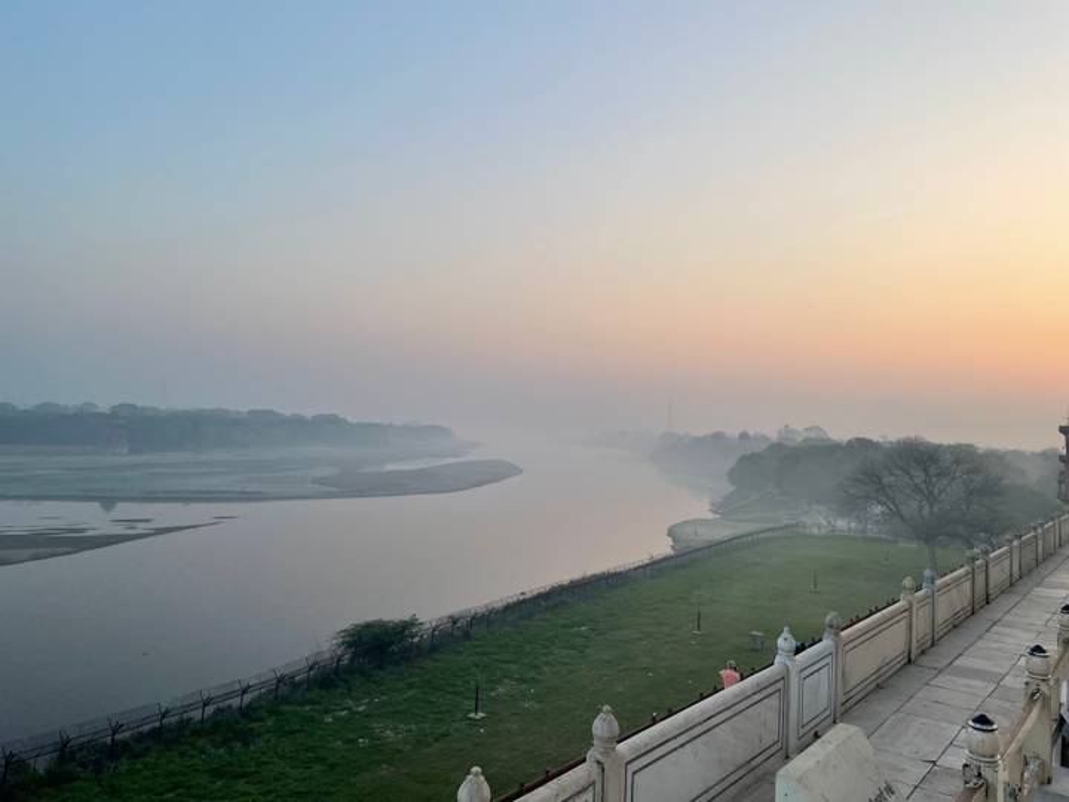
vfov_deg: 53.1
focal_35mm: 26
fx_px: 803
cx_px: 534
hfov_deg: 67.3
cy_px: 401
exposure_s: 1/729
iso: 32
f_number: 1.6
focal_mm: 4.2
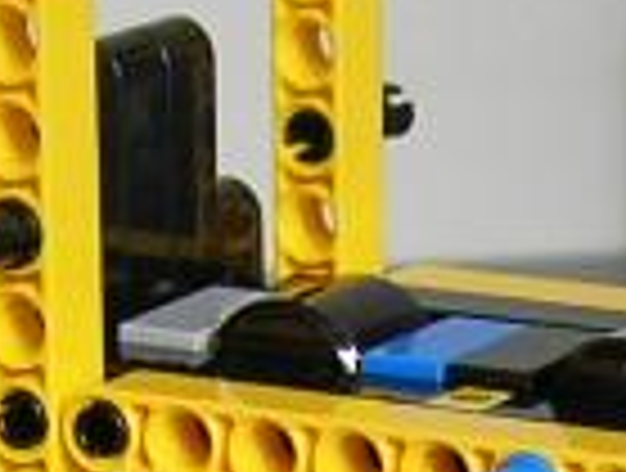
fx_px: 5059
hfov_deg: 7.1
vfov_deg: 5.2
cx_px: 509
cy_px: 1119
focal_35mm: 279
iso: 64
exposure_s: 1/30.8
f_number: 2.8
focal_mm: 7.8
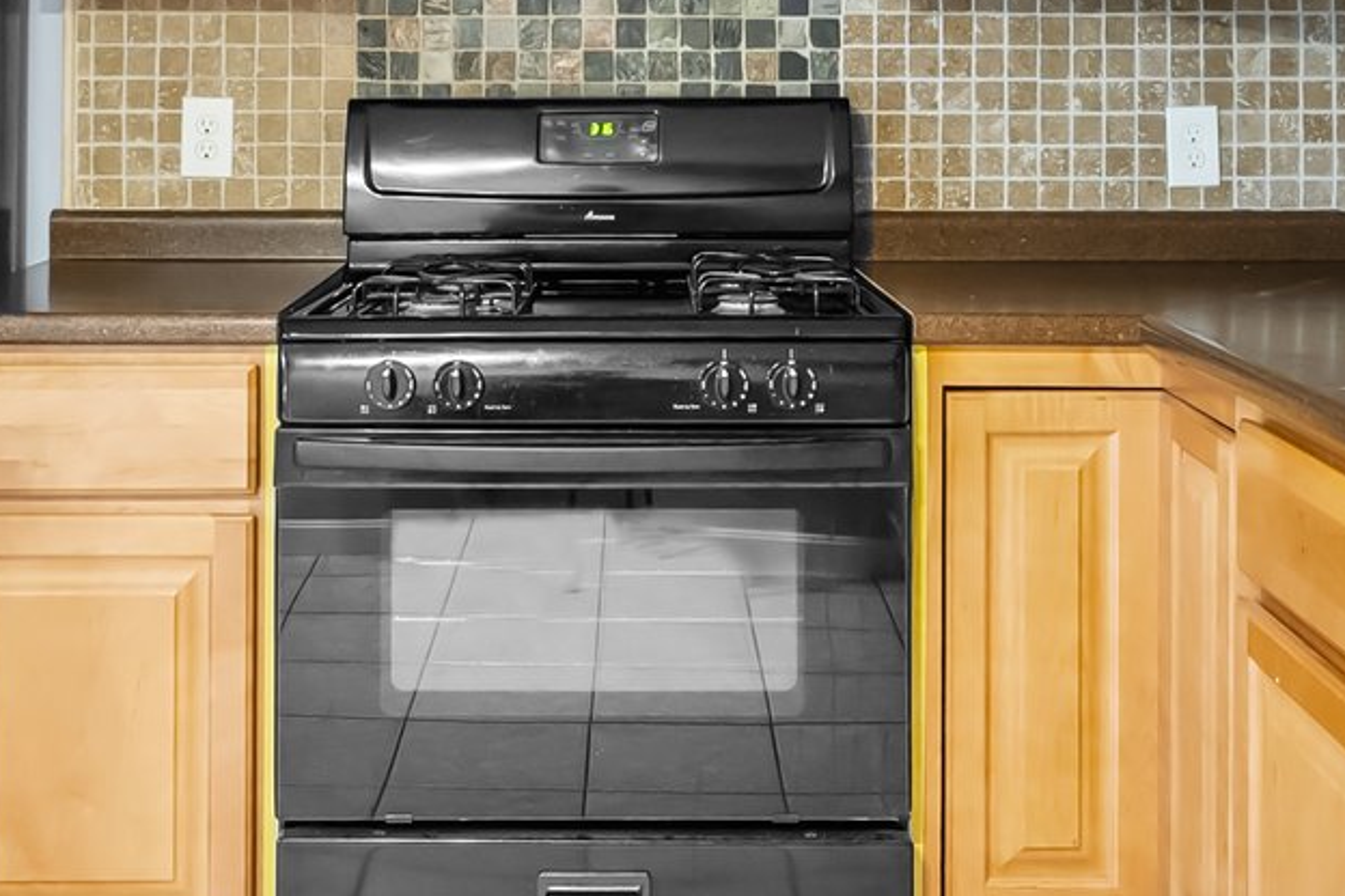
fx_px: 1718
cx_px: 606
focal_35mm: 46
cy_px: 44
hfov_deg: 42.7
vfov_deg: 27.9
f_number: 8
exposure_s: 1/2.5
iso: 800
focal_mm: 14
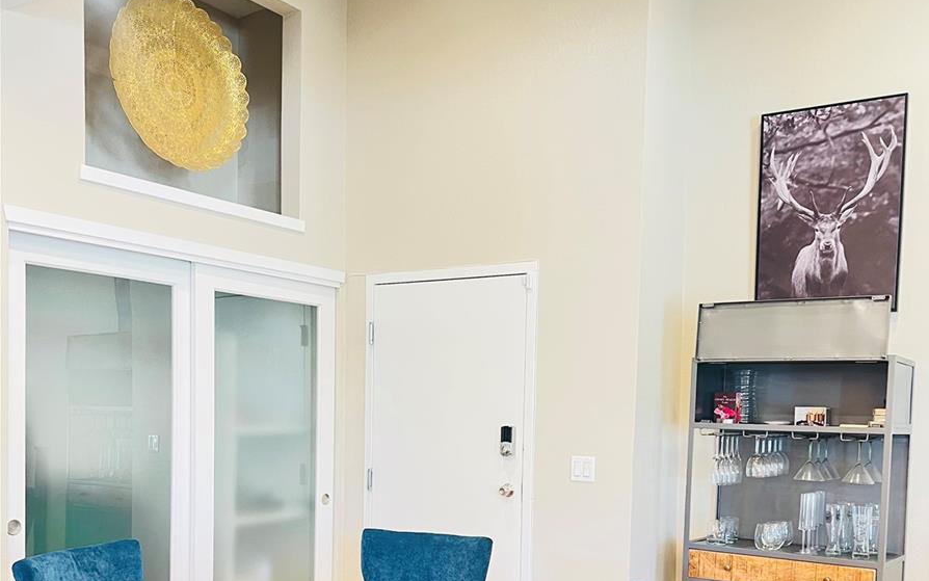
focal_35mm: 37
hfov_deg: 52.7
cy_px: 444
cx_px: 467
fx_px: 937
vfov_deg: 33.7
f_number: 1.5
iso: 400
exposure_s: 1/60
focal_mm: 5.7
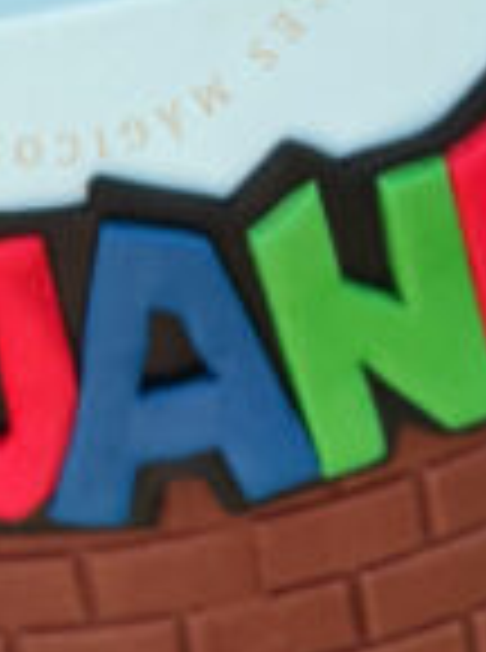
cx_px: 52
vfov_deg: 12.6
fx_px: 2501
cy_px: -733
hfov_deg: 11.0
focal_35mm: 133
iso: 50
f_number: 1.5
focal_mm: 5.7
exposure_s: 1/555
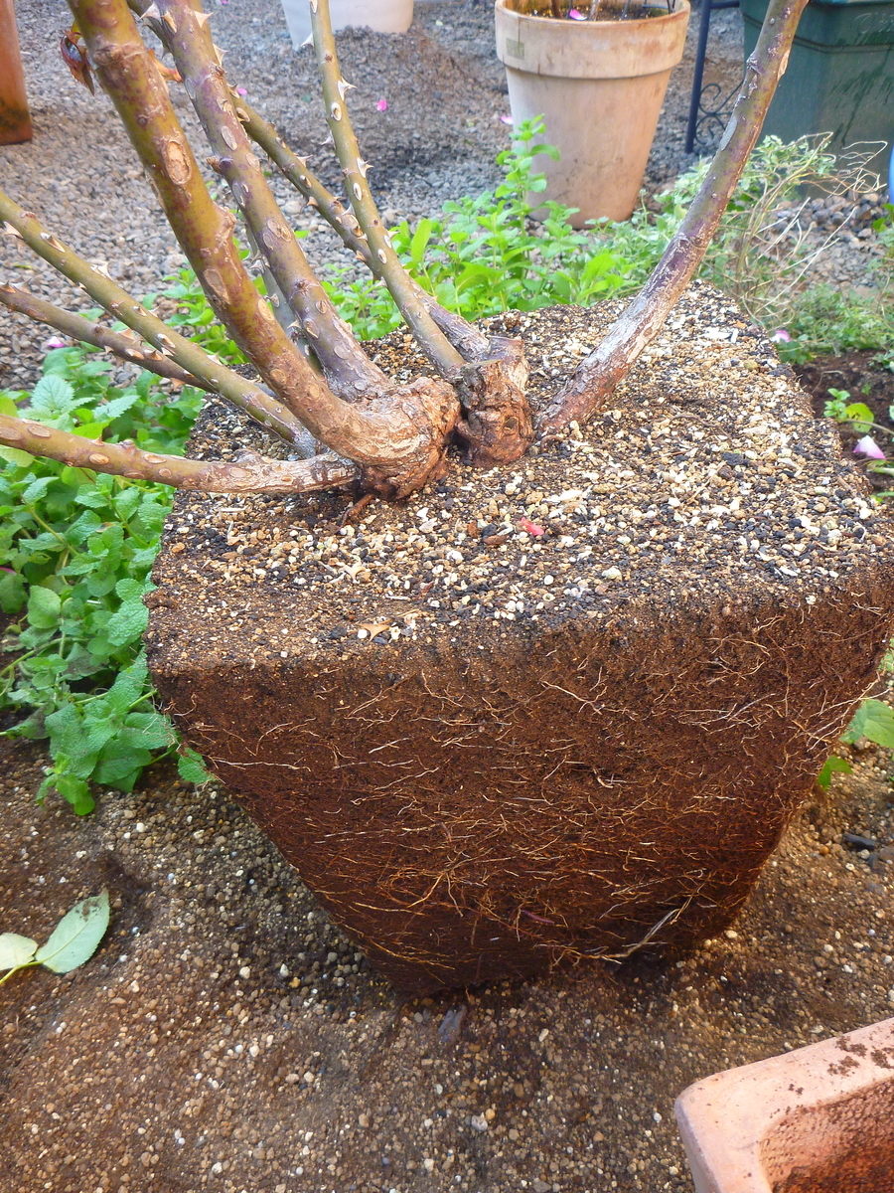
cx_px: 447
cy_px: 596
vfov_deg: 63.4
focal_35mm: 28
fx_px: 964
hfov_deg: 49.7
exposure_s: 1/30
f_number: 3.3
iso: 125
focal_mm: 4.9
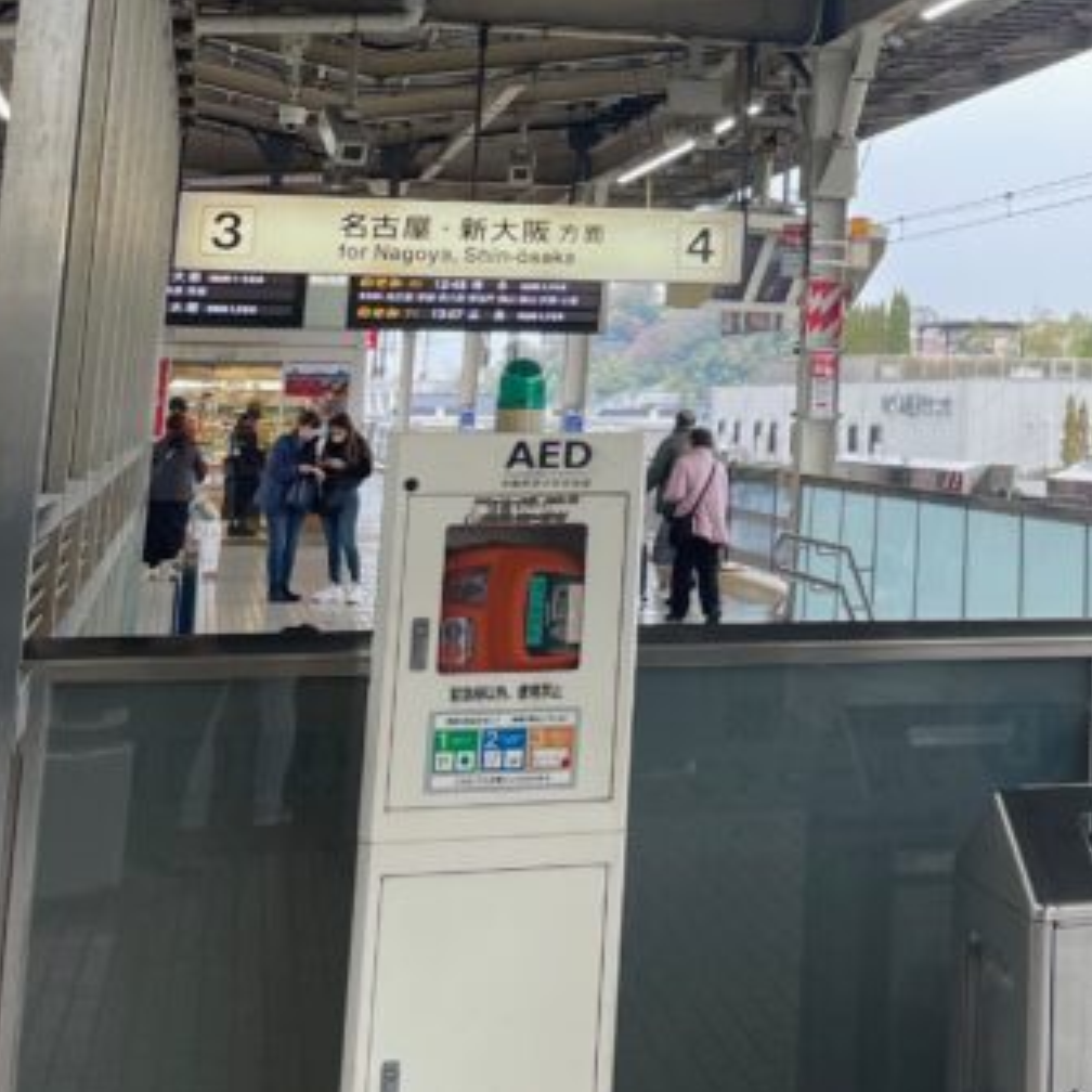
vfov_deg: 23.6
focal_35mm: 70
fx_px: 2498
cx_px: 1164
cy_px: -6
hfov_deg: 23.3
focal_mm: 4.2
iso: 32
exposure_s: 1/112
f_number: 1.6
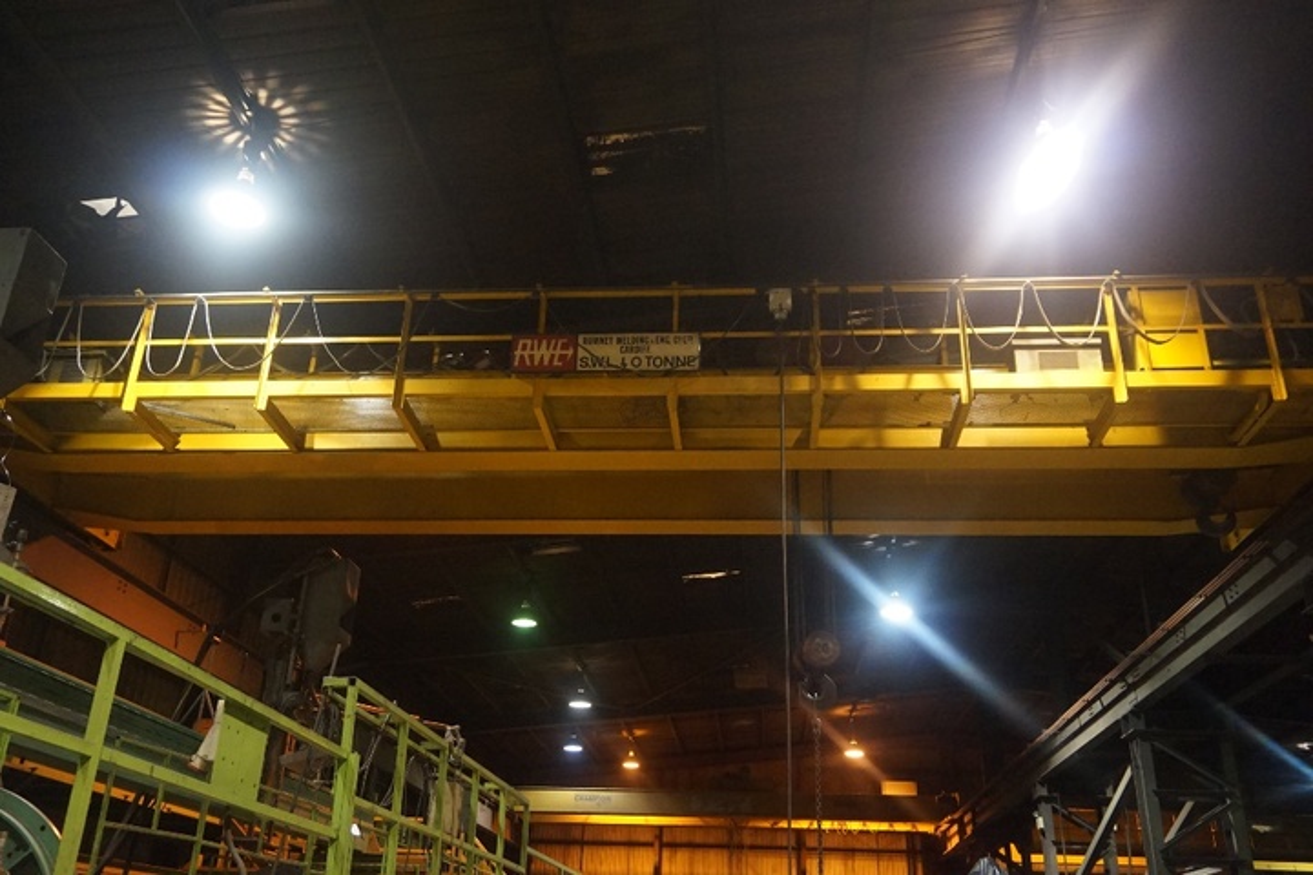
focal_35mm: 30
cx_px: 656
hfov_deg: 61.9
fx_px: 1094
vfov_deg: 43.6
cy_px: 438
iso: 3200
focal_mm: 20
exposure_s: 1/60
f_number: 4
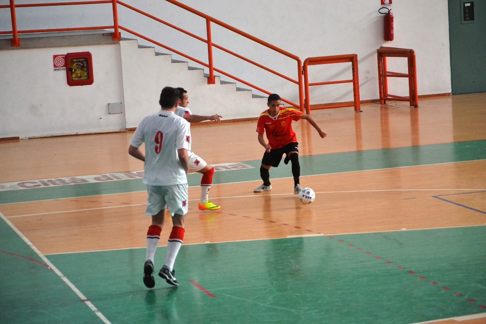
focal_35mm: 128
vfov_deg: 10.8
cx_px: 243
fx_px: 1721
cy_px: 162
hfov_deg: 16.1
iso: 2800
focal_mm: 85
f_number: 4.2
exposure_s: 1/500
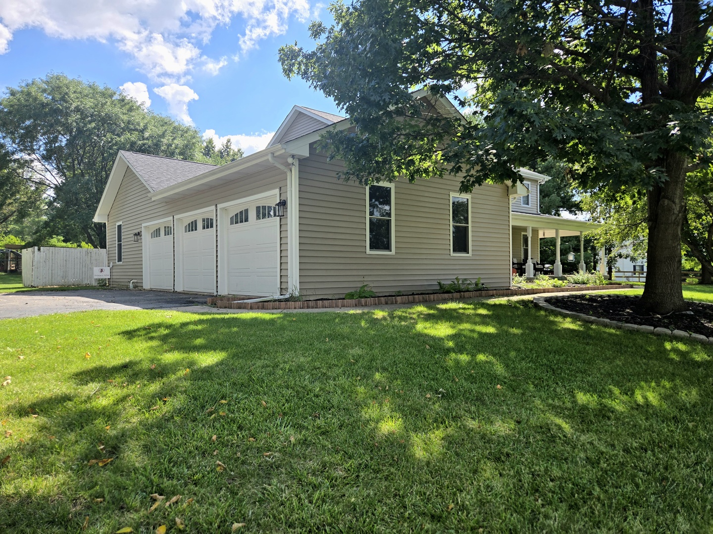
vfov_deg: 58.9
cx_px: 356
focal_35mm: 23
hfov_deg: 73.9
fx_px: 474
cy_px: 267
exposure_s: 1/2000
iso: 25
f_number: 1.8
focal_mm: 5.4
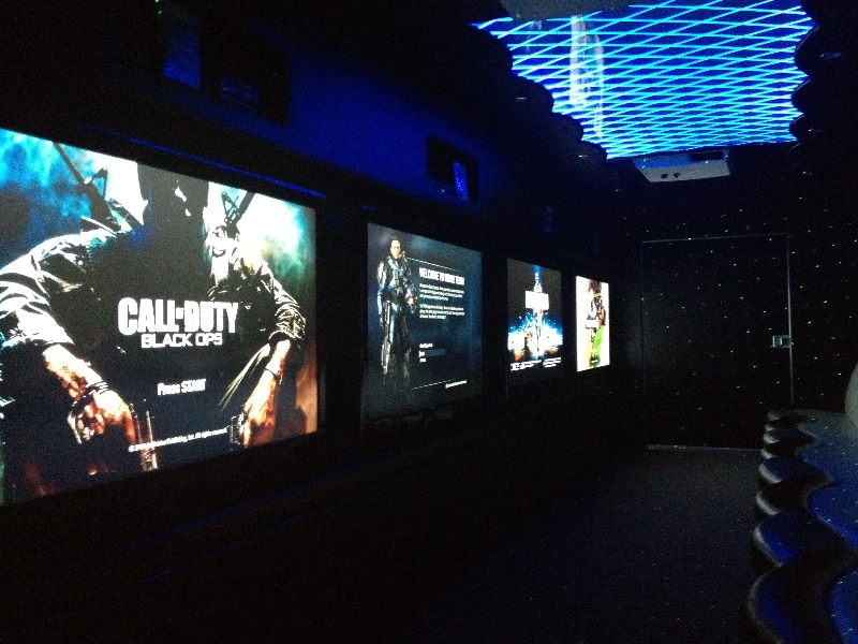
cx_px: 429
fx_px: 868
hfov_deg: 52.6
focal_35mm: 35
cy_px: 322
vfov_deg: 40.7
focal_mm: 4.28
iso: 800
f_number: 2.4
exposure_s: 1/15
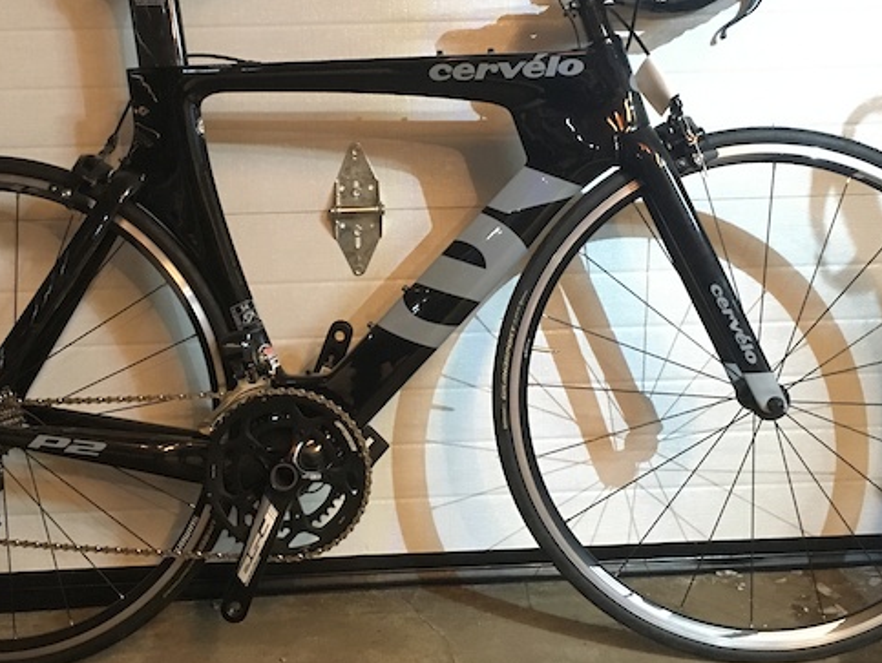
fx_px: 1224
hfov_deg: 39.6
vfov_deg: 30.2
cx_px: 389
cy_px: 241
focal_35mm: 48
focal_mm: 4.15
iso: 320
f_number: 2.2
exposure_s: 1/15
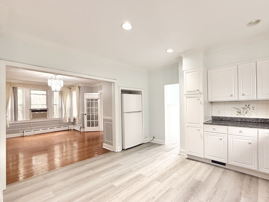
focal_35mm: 17
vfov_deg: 74.7
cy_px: 106
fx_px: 132
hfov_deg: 90.4
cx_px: 154
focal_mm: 2.22
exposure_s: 1/120
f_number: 2.2
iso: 200
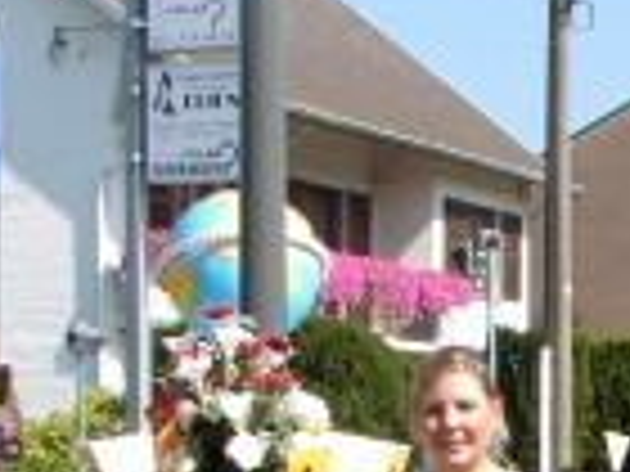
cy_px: 670
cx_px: 810
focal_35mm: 147
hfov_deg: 13.0
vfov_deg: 9.8
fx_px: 2675
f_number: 5
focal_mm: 6.6
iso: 70
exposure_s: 1/210
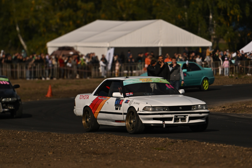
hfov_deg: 6.9
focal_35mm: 300
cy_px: 84
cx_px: 126
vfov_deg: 4.6
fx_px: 2100
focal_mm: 200
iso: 450
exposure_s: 1/32000
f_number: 2.8
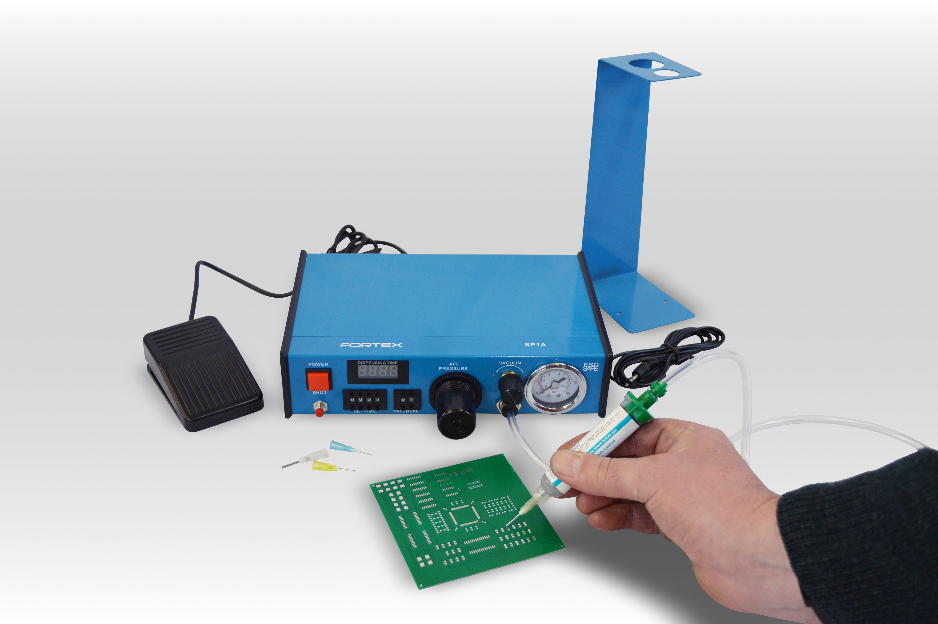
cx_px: 469
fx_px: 1015
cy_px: 312
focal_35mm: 39
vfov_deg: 34.1
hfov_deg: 49.6
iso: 400
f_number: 5
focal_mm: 26
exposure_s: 1/100
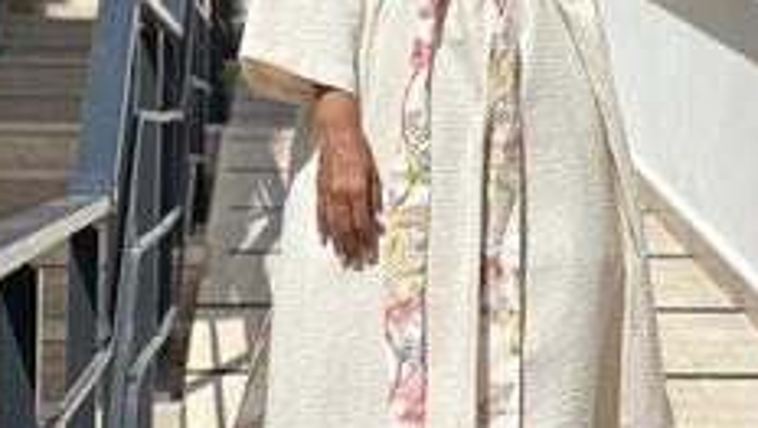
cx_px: 477
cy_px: 91
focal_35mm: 114
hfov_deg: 18.7
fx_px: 2293
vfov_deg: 10.6
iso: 100
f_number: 1.78
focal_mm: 6.86
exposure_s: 1/13699
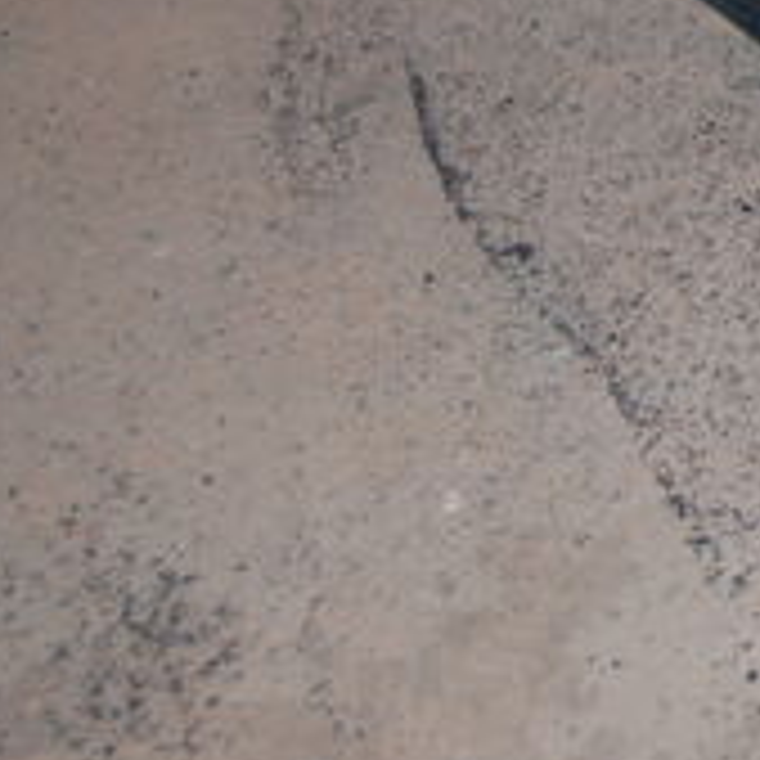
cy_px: -45
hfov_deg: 10.9
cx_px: 1412
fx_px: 3716
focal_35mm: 150
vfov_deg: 11.5
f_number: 4.5
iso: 200
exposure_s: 1/60
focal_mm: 31
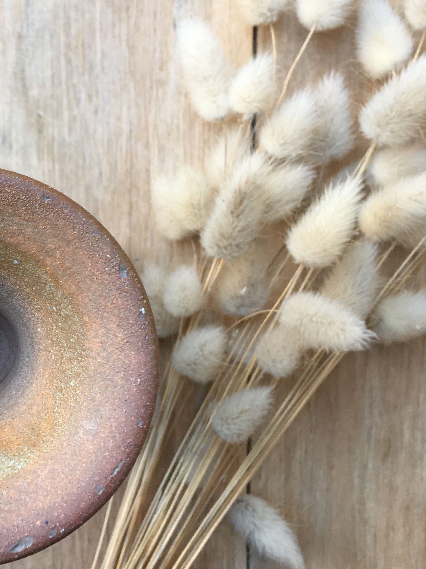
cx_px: 37
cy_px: 271
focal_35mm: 55
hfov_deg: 25.7
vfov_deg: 34.9
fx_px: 903
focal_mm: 4.15
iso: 32
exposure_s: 1/50
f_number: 2.2
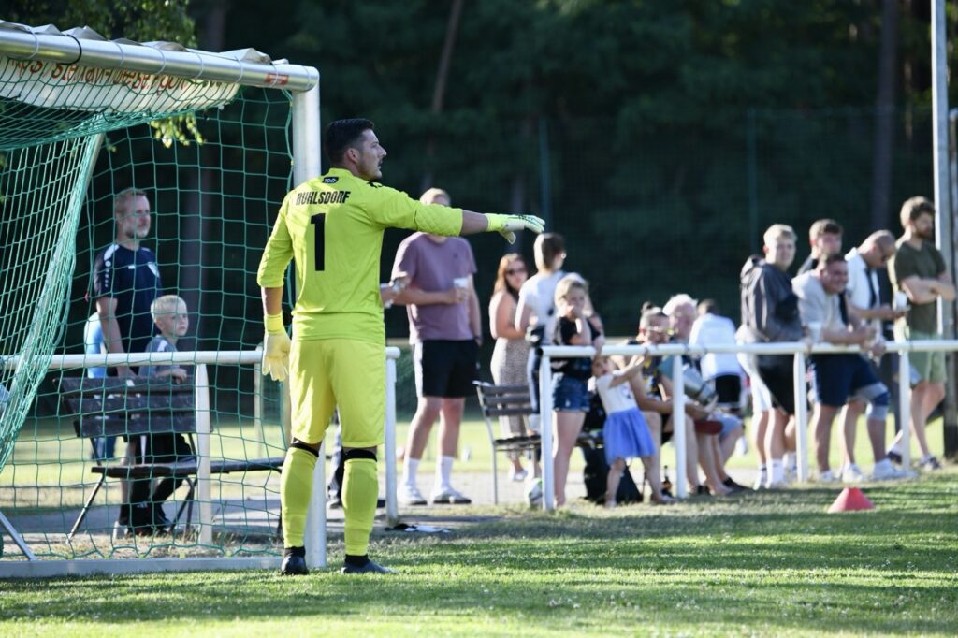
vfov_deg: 5.1
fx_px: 7182
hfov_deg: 7.6
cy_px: 319
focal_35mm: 270
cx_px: 479
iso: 1400
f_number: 5.6
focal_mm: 270
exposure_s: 1/1600
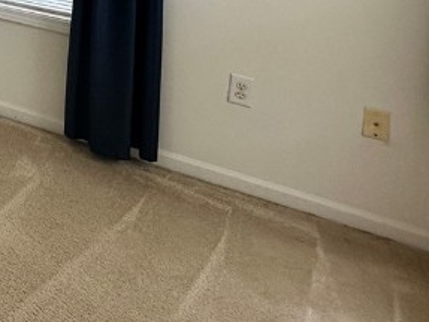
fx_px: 619
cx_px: -211
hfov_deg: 27.1
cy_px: -150
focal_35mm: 50
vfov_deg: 23.7
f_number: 2.2
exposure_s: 1/120
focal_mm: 2.22
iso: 160
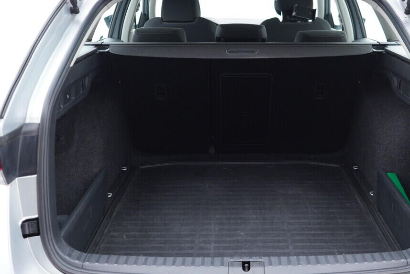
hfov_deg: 45.2
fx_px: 490
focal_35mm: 43
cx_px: 244
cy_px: 136
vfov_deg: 31.2
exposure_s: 1/40
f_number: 2.8
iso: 320
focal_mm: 24
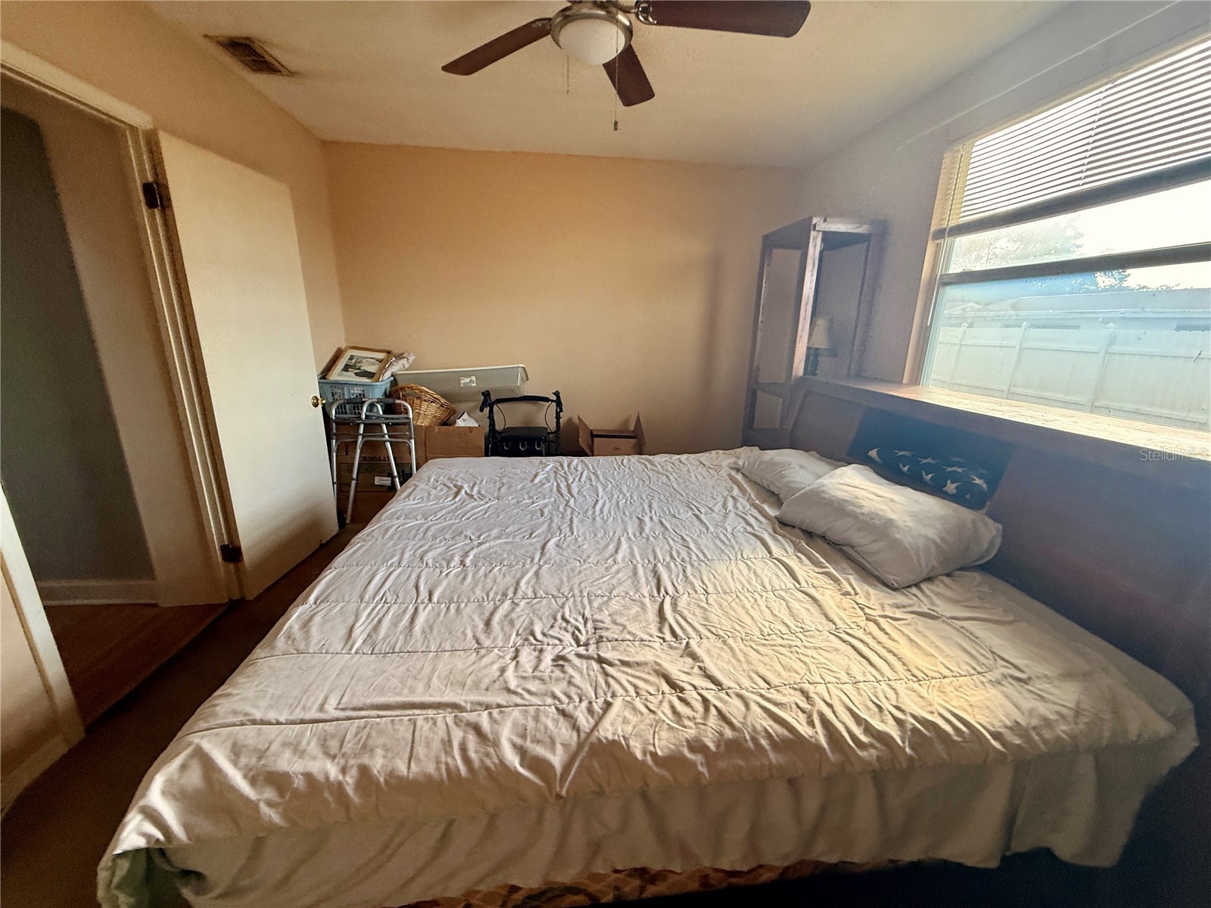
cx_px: 606
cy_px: 454
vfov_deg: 85.7
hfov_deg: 102.1
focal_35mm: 14
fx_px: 490
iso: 200
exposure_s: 1/99
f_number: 2.2
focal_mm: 2.22
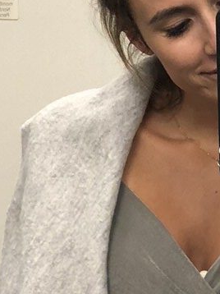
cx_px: 227
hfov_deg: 10.3
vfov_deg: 13.7
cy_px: 303
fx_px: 1205
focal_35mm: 142
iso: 40
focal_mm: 3.99
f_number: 1.8
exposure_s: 1/30
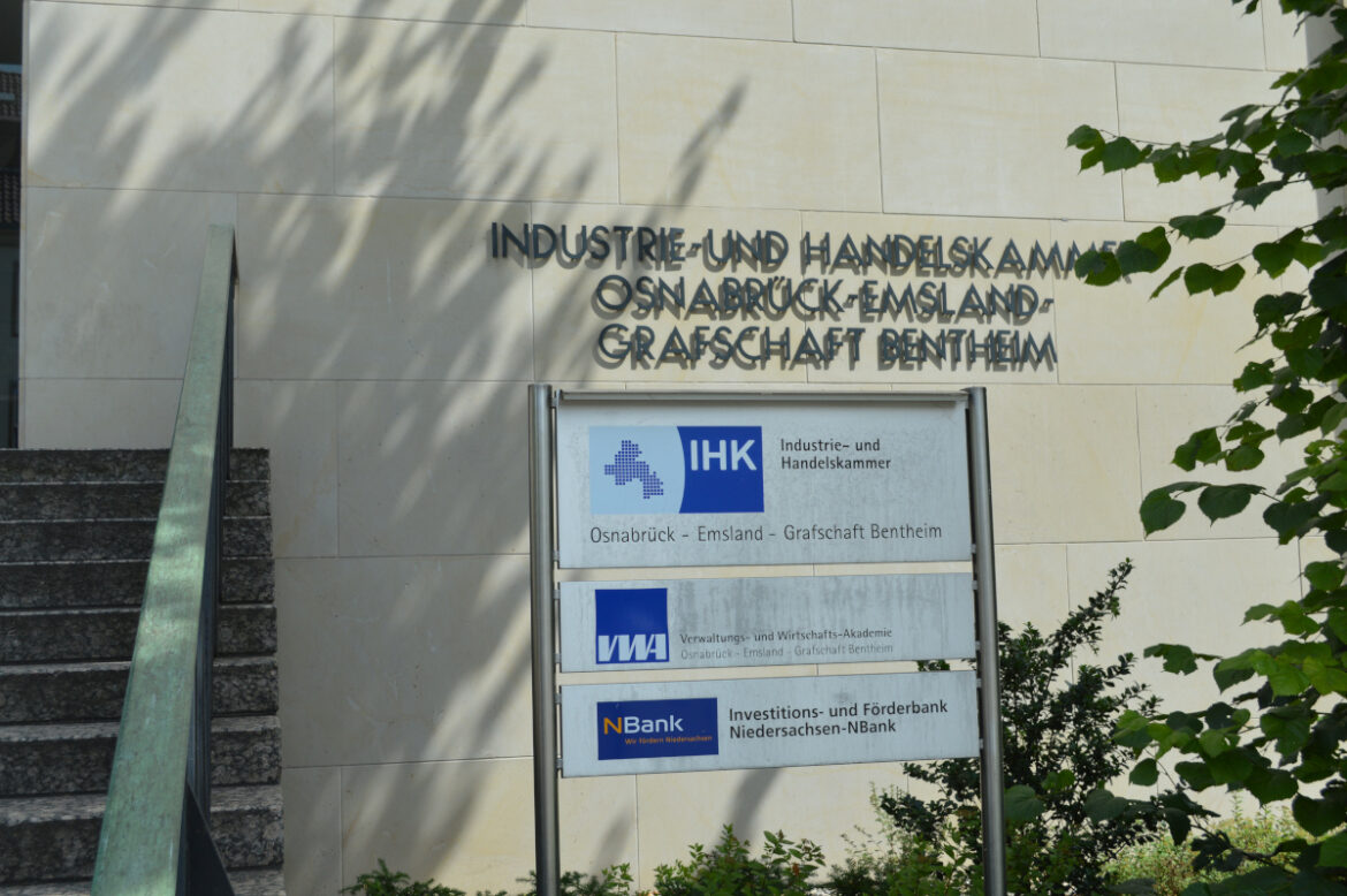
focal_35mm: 44
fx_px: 1626
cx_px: 674
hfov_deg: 45.0
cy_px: 448
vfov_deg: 30.8
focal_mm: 29
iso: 100
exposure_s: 1/200
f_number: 7.1
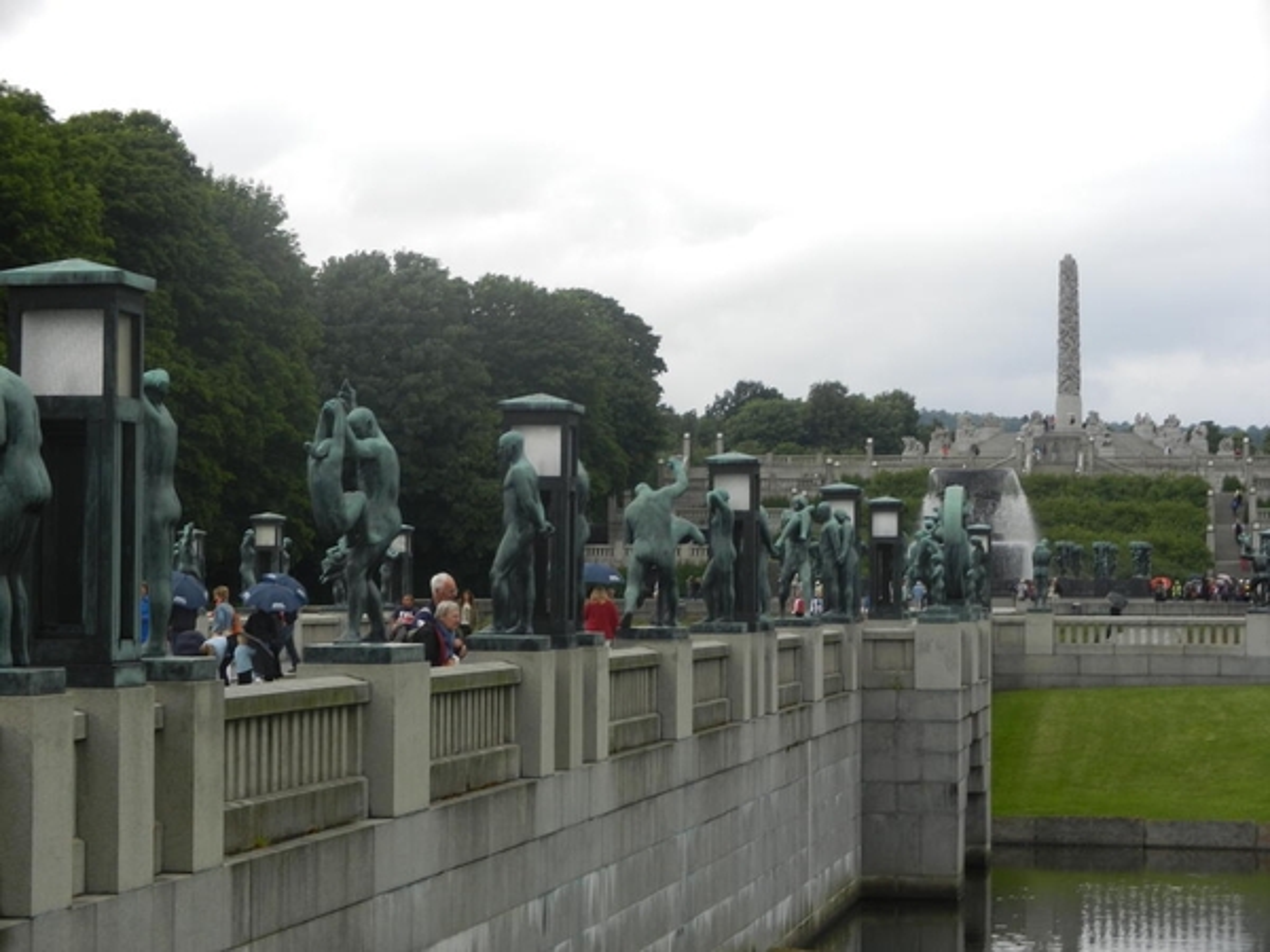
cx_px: 635
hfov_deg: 18.5
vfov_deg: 14.0
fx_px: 3889
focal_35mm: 106
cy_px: 476
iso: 160
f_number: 5
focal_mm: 19.1
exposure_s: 1/250
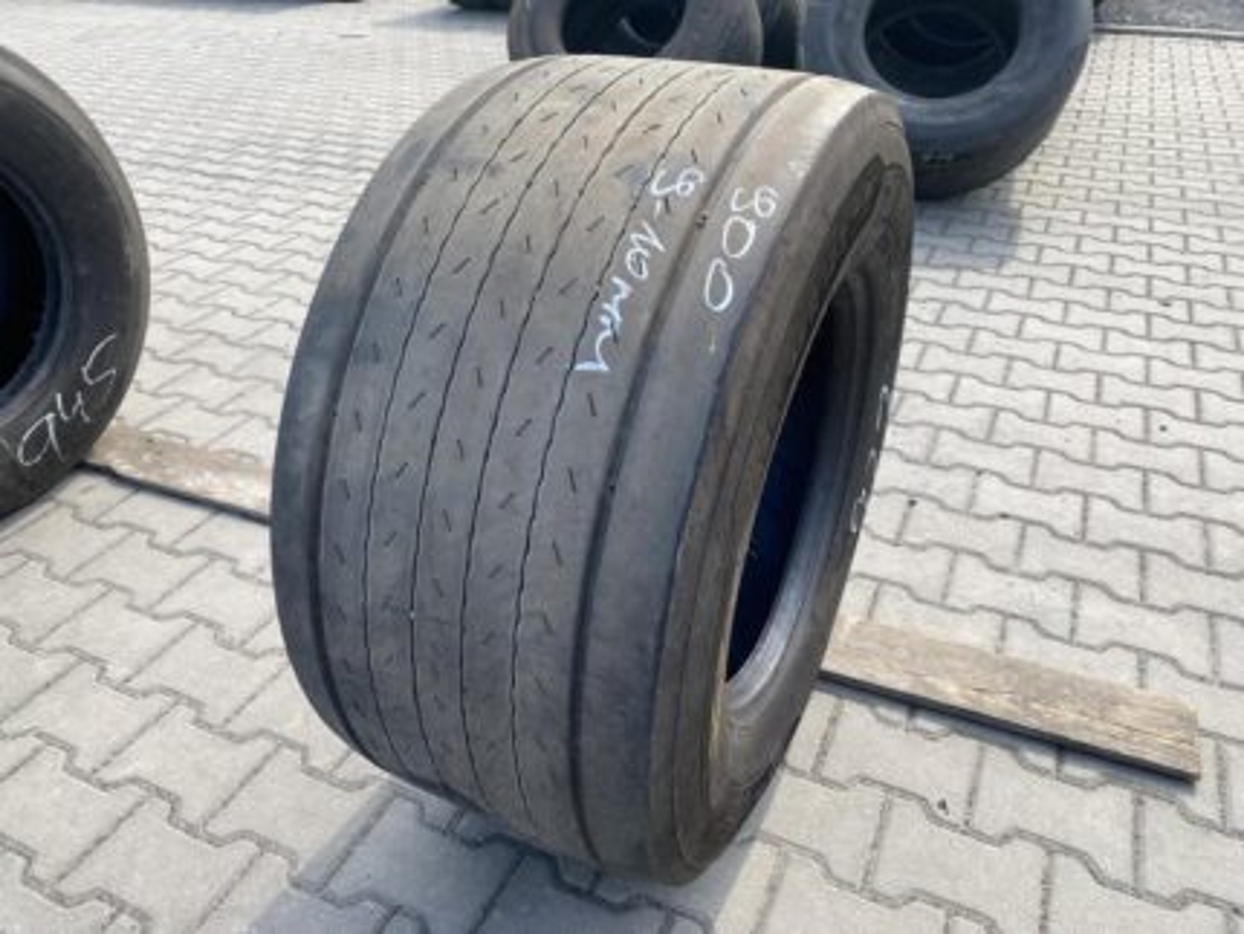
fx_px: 935
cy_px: 467
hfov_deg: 67.3
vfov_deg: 53.1
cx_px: 622
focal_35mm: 26
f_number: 1.8
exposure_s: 1/681
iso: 32
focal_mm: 4.25
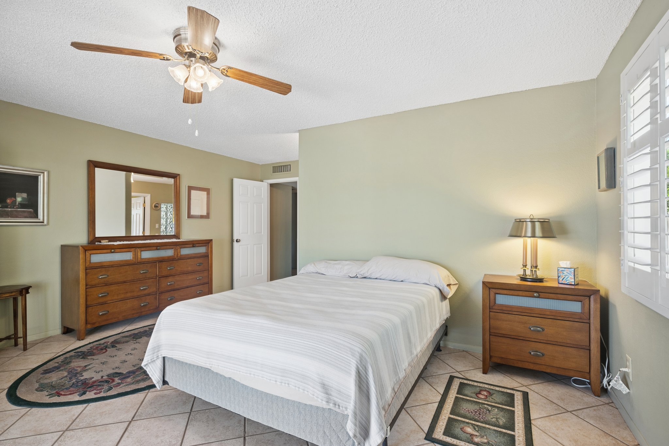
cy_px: 223
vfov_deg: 72.0
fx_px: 307
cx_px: 334
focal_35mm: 16
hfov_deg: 95.0
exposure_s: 1/6
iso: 320
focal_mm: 16.5
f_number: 8
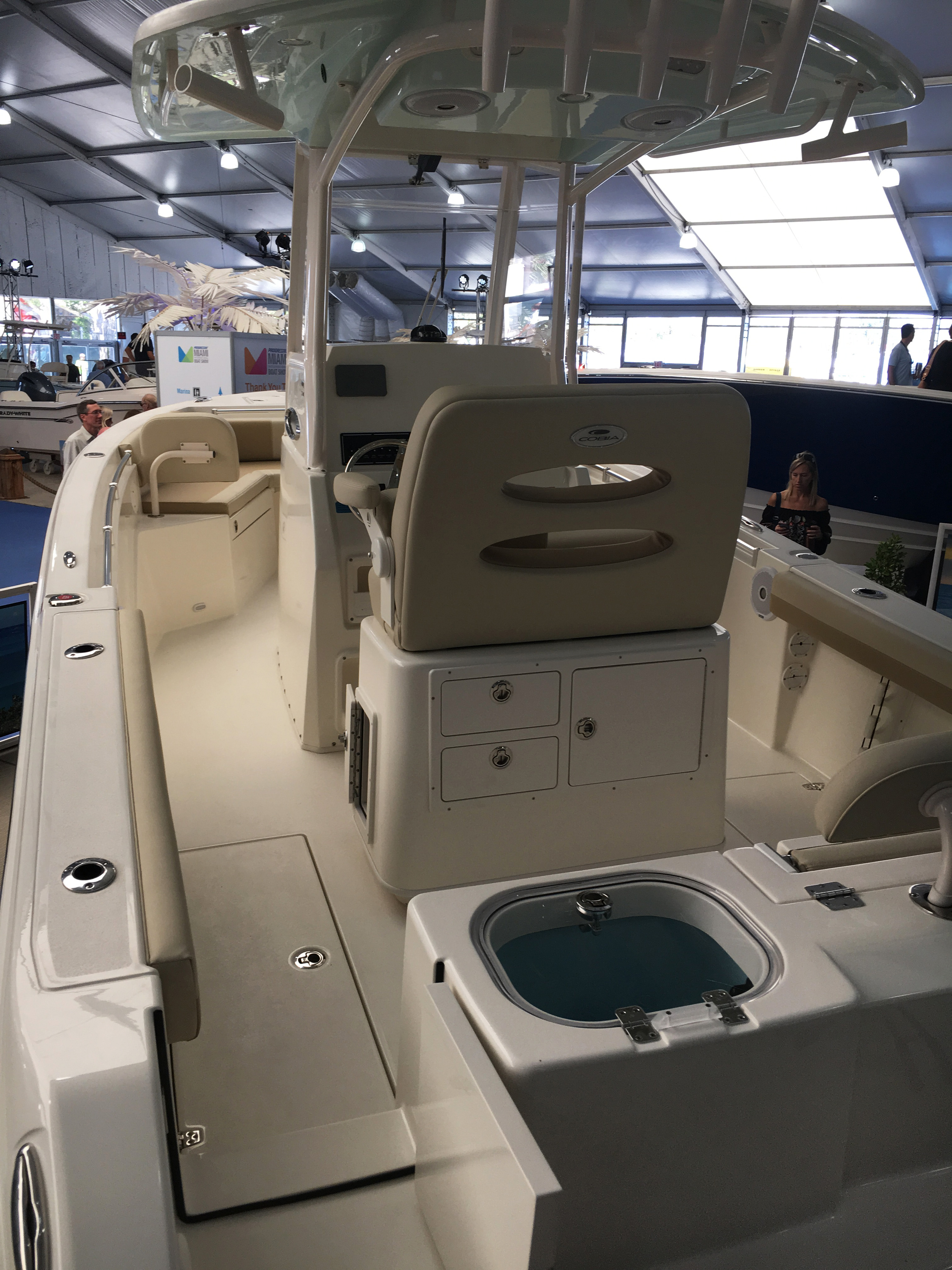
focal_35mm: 29
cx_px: 476
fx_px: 1063
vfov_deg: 61.7
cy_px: 635
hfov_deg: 48.2
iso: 32
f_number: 2.2
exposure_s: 1/120
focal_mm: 4.15
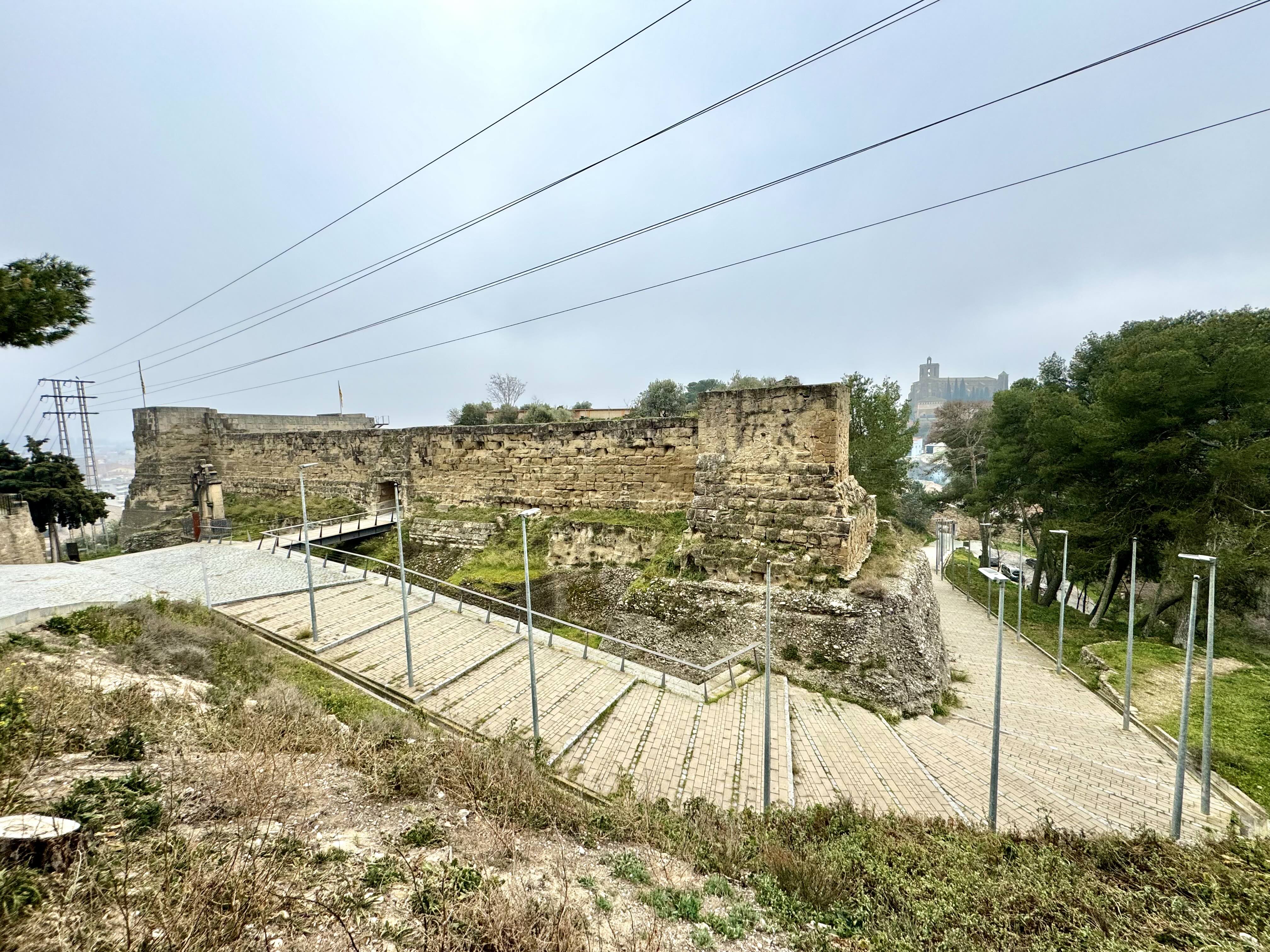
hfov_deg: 102.1
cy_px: 476
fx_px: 514
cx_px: 635
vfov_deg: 85.7
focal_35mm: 14
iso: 50
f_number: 2.2
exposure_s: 1/1110
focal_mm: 2.22
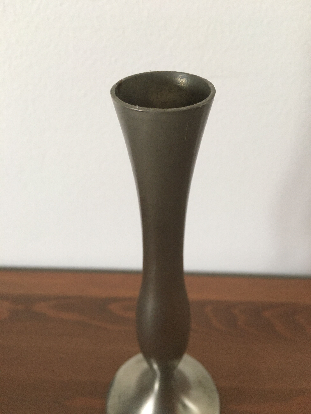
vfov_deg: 61.7
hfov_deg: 48.2
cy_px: 207
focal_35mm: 29
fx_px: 347
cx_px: 156
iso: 160
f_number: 2.2
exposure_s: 1/33
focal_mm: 4.15
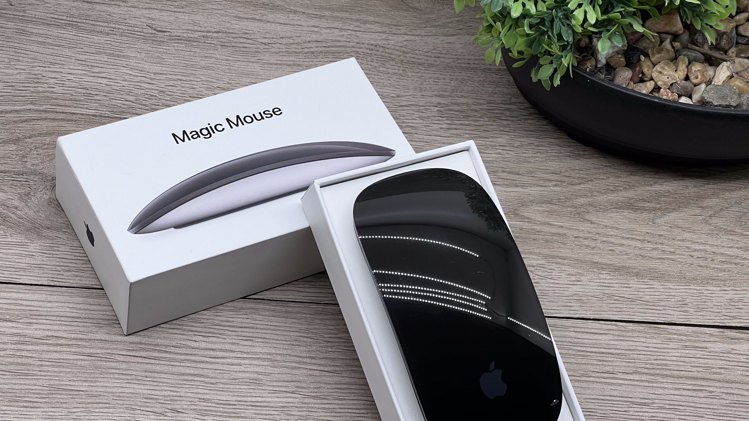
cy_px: 263
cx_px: 375
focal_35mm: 84
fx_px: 1668
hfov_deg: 25.3
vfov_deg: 14.4
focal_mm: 9
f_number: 2.8
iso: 50
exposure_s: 1/100
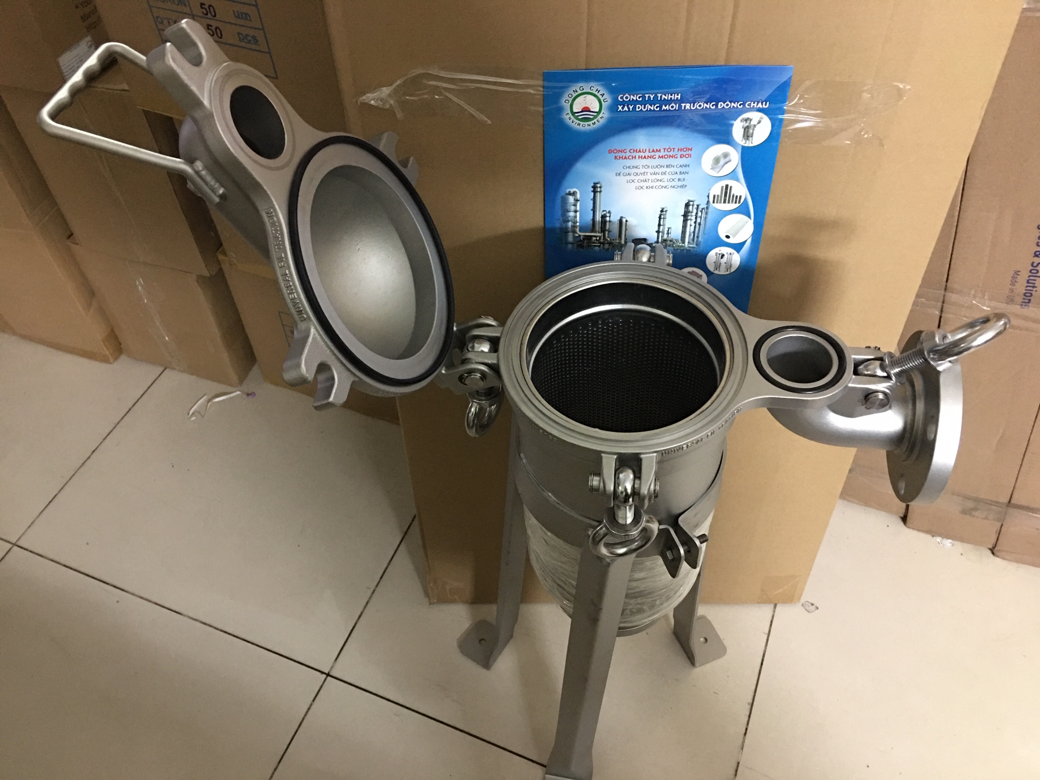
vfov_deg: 48.2
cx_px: 520
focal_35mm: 29
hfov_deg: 61.7
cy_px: 390
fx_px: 871
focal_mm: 4.15
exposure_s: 1/8
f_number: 2.2
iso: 160
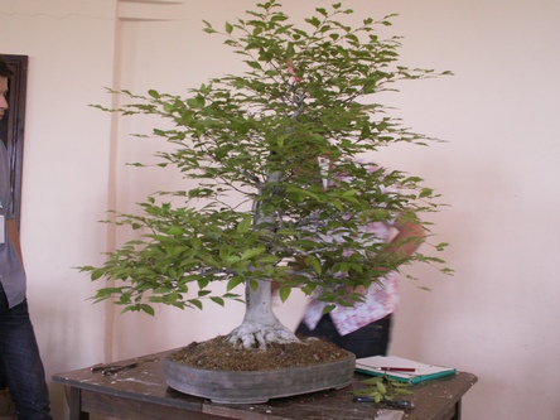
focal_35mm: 39
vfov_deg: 36.8
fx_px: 631
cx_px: 280
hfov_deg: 47.9
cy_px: 210
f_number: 2.8
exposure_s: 1/20
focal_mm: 6.47
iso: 160
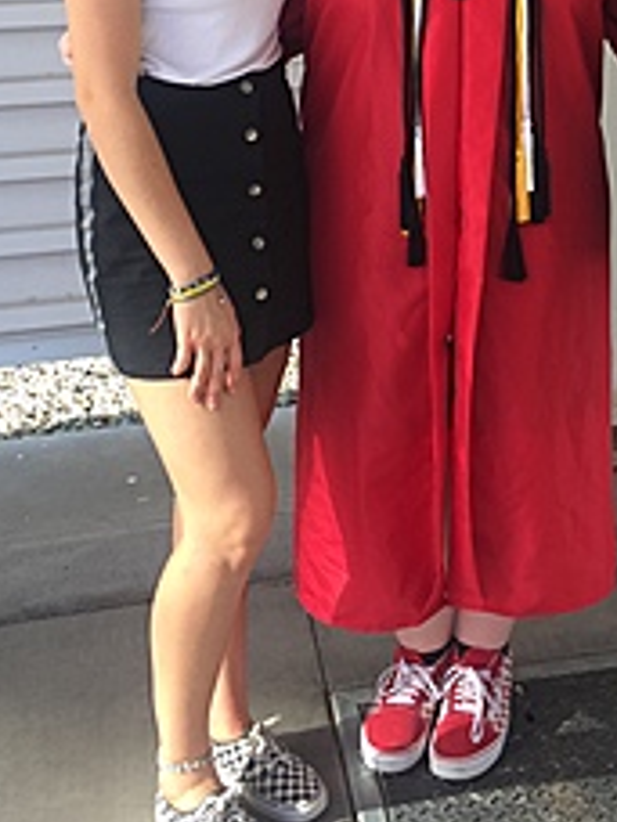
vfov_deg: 30.7
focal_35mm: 61
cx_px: 509
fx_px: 1450
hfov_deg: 23.6
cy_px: 130
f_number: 2.2
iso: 32
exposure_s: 1/194
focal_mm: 4.15
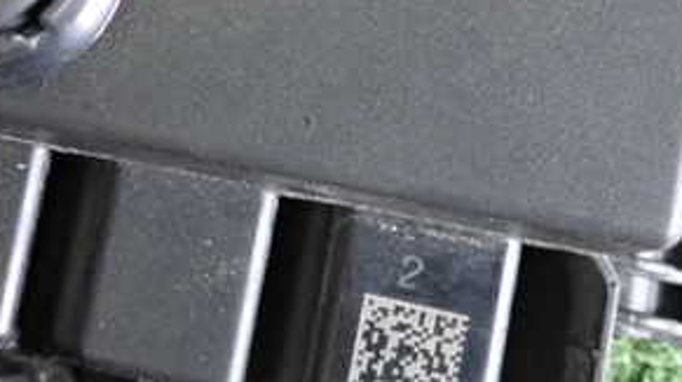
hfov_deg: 28.3
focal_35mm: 72
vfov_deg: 16.6
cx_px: 68
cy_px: 89
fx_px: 1301
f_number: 2.4
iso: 2500
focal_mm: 5.79
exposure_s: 1/100
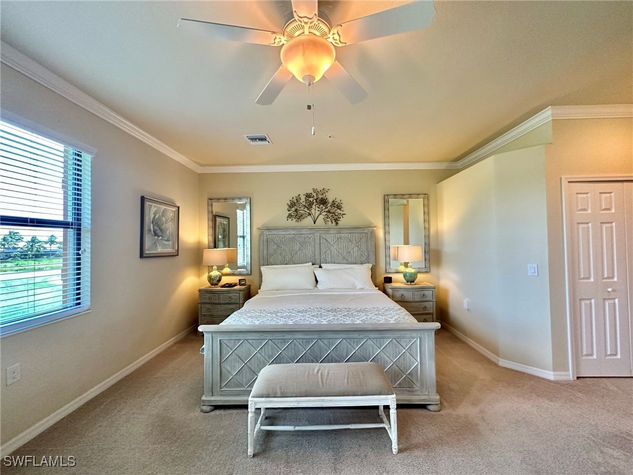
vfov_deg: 85.7
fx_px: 256
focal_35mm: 14
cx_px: 316
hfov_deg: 102.1
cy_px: 238
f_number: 2.2
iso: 320
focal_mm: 2.22
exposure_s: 1/120
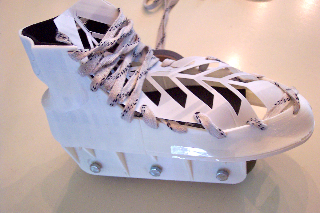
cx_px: 160
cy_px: 106
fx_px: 338
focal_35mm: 38
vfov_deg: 35.1
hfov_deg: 50.7
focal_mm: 8
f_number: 2.8
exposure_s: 1/20
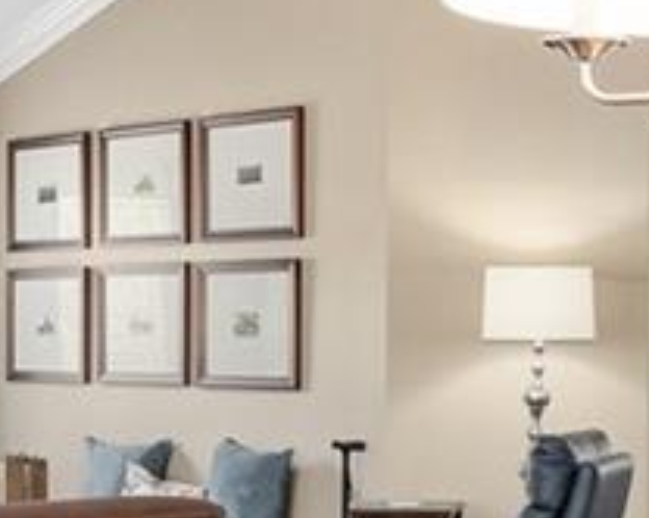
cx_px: 518
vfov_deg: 15.2
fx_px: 1938
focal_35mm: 101
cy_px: 346
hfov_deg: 18.8
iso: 400
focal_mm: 14
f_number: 7.1
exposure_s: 1/15
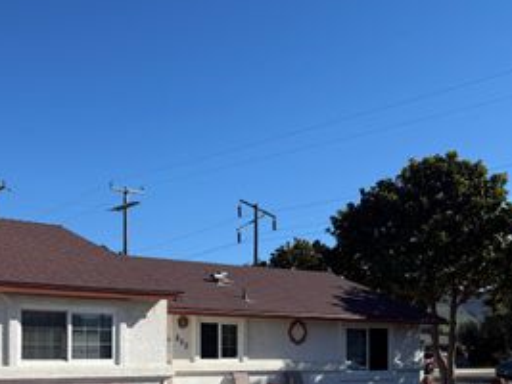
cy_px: 345
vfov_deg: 30.7
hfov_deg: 40.3
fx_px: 665
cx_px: 100
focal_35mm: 45
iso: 80
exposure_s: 1/5714
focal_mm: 6.76
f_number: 1.78
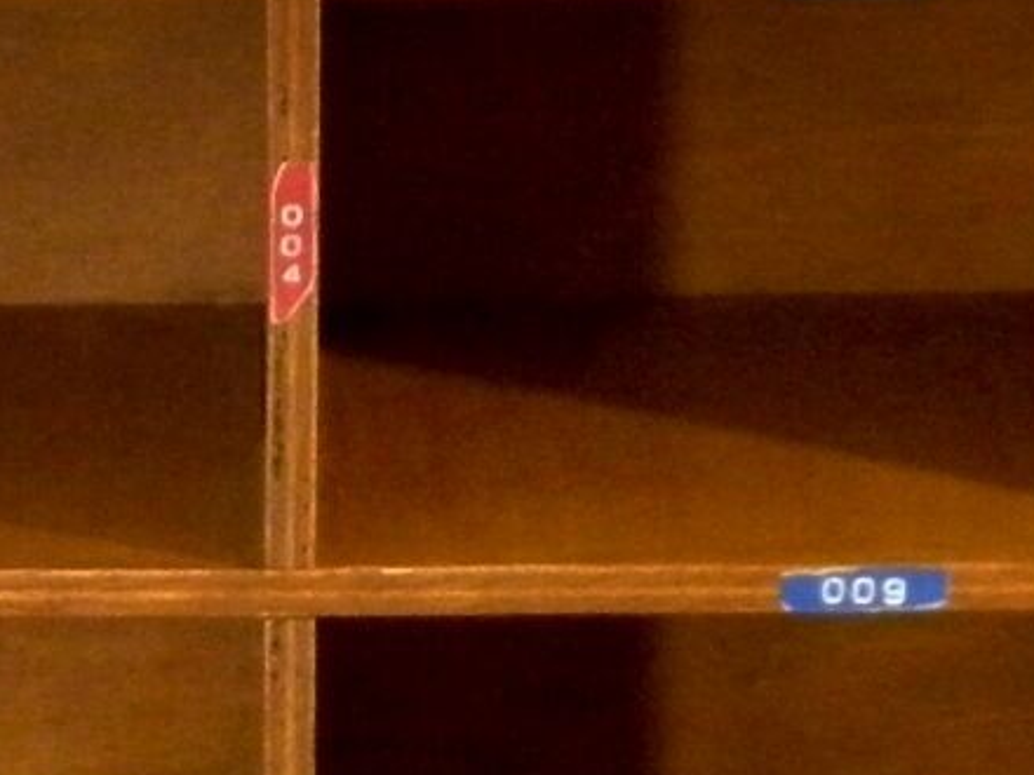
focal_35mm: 291
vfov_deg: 5.1
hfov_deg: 6.8
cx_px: -212
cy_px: 1064
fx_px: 8692
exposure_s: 1/8
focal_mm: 9.1
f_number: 4
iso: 320
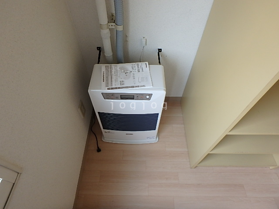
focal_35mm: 21
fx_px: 169
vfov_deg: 63.4
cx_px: 140
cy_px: 104
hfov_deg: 79.0
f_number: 3.5
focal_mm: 3.7
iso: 200
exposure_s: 1/50
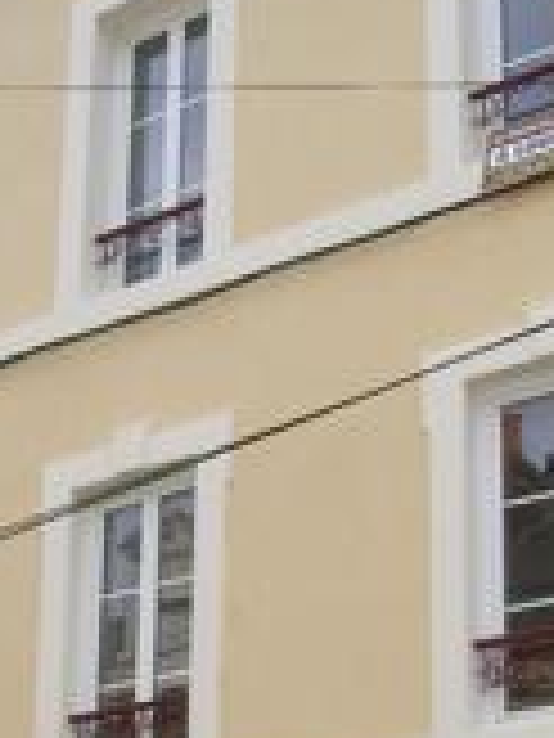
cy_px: 796
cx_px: 252
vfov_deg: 22.6
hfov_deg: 18.0
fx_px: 1750
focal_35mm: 82
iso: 50
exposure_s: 1/212
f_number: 5.6
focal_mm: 5.8
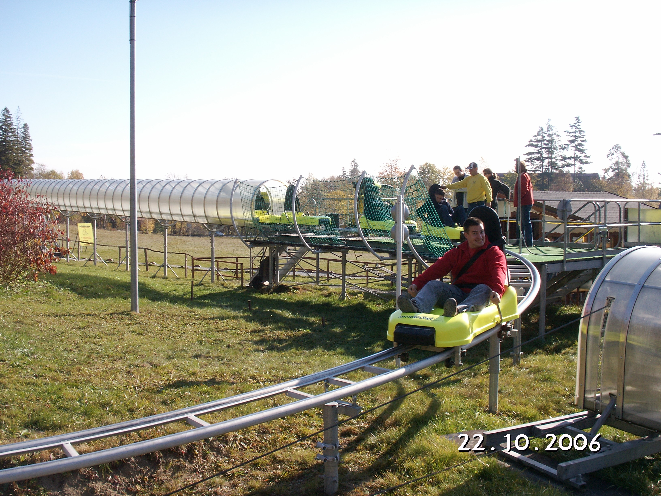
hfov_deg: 50.1
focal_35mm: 37
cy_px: 248
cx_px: 330
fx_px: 707
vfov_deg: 38.7
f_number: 7.1
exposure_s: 1/200
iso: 50
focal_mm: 7.7
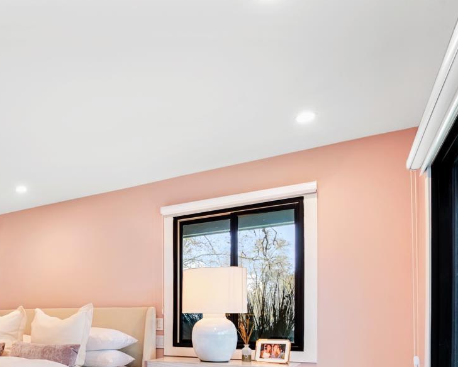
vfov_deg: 46.9
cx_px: 10
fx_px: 393
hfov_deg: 50.2
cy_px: 301
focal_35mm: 29
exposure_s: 1/1.67
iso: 320
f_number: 9
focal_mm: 10
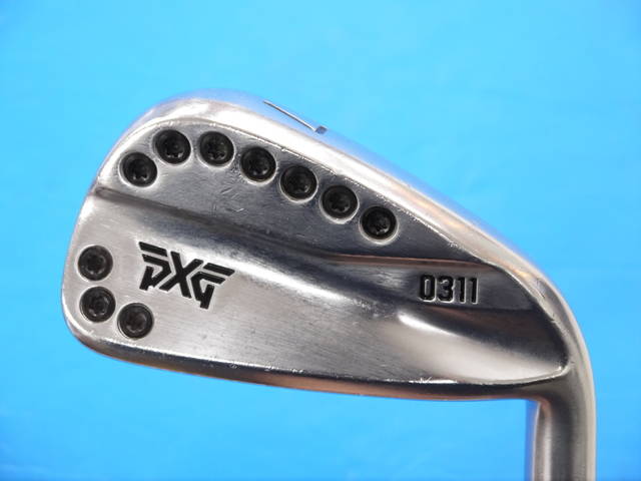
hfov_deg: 23.3
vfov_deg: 17.6
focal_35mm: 84
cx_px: 320
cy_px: 240
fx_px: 1555
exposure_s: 1/80
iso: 800
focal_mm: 42
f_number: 5.6
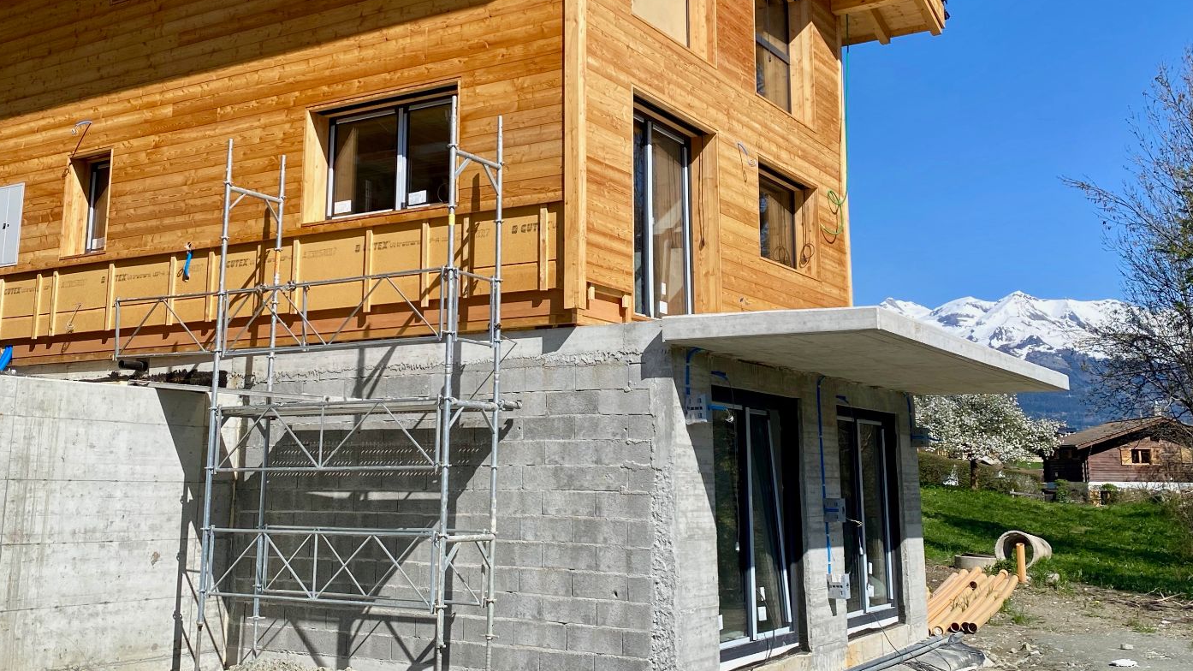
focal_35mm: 39
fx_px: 1234
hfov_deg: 51.6
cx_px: 551
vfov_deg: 30.2
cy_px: 233
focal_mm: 4.25
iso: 32
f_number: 1.8
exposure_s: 1/3610
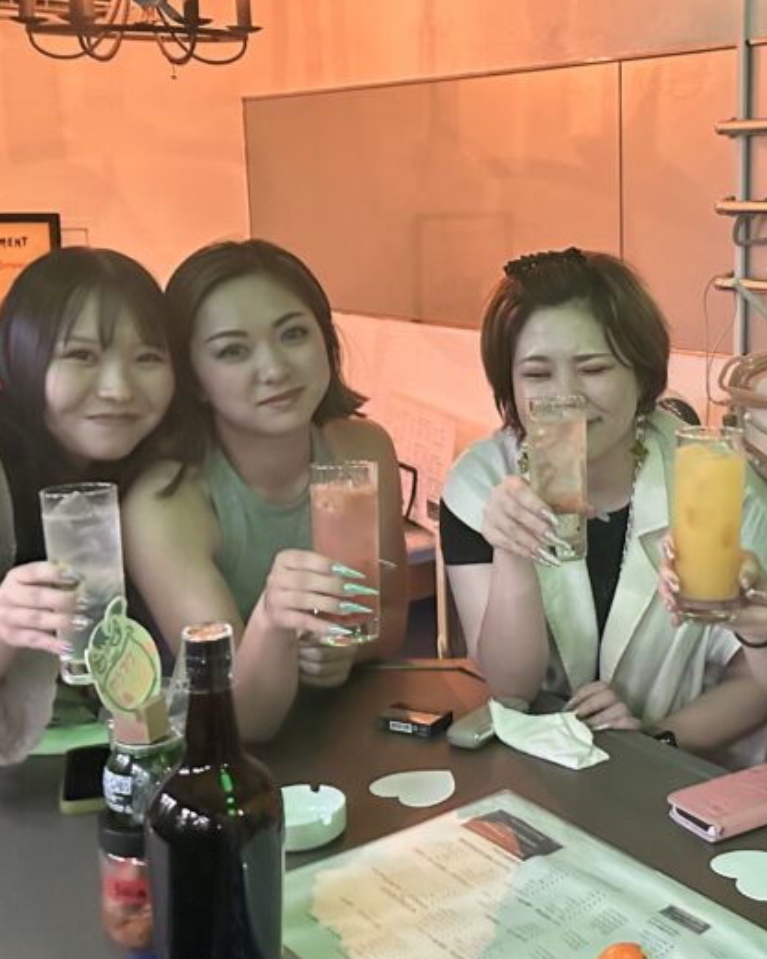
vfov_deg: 40.3
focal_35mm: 46
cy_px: 440
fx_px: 1305
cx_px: 636
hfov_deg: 31.7
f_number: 1.78
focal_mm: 6.86
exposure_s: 1/30
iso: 1600
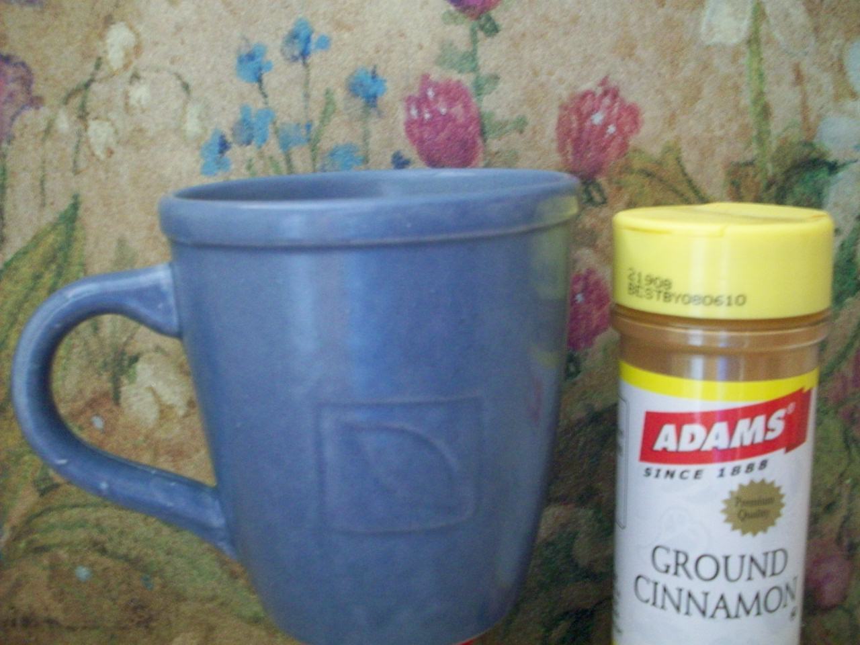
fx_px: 919
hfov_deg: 50.1
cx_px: 430
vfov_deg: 38.7
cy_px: 322
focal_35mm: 37
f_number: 2.8
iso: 200
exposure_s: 1/8
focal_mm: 6.2
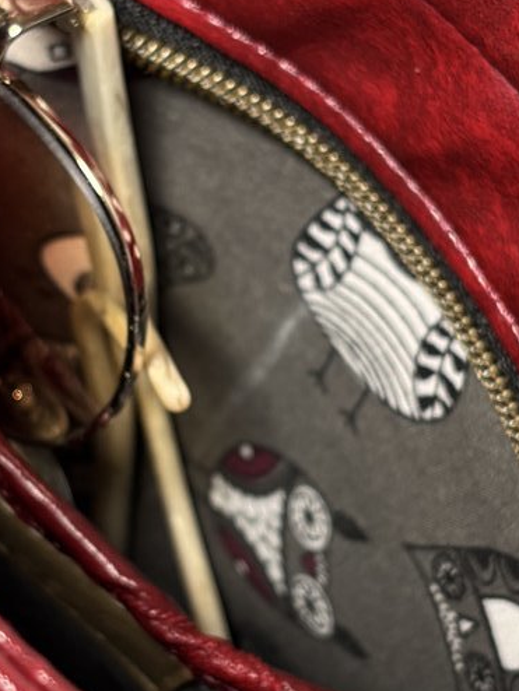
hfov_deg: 14.7
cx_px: 255
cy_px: 340
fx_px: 2017
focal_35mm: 101
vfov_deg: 19.4
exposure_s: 1/120
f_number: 1.6
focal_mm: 5.96
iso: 64
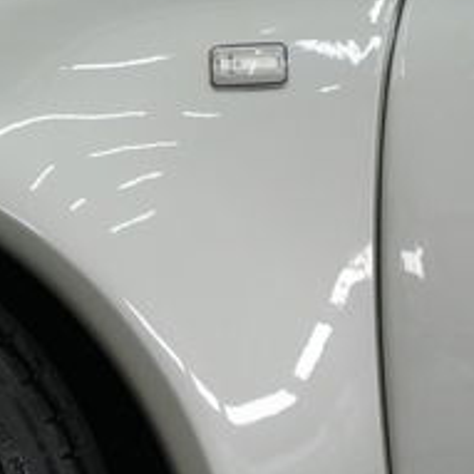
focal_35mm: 344
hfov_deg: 5.0
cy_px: 377
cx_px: -340
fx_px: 5325
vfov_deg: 5.1
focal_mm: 67
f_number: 2.8
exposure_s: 1/1250
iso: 3200
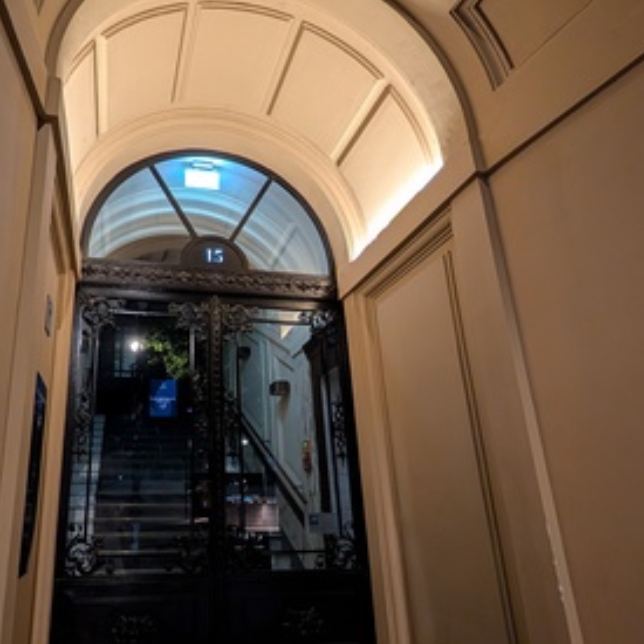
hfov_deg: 69.4
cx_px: 199
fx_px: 442
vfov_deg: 71.8
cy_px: 368
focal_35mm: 21
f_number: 1.7
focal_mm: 2.02
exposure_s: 1/25
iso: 218
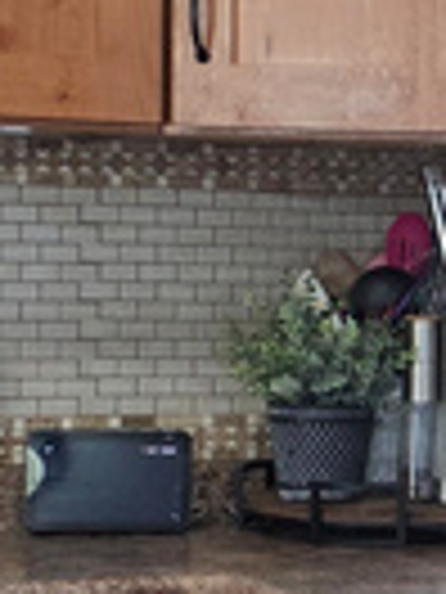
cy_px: 387
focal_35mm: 179
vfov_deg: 11.0
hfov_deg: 7.6
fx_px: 3075
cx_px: 1171
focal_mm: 6.3
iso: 250
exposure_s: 1/120
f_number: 1.7
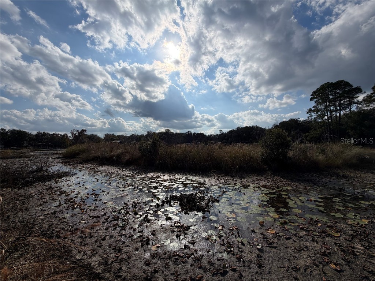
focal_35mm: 14
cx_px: 188
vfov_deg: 85.7
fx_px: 152
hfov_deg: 102.1
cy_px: 140
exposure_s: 1/2976
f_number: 2.2
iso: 20
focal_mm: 2.22
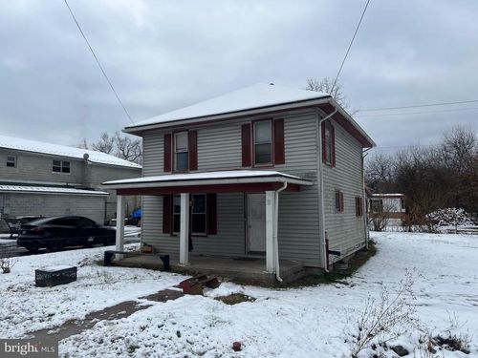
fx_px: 359
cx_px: 239
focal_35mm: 26
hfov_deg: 67.3
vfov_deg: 53.1
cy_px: 179
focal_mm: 5.7
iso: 50
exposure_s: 1/3257
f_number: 1.5
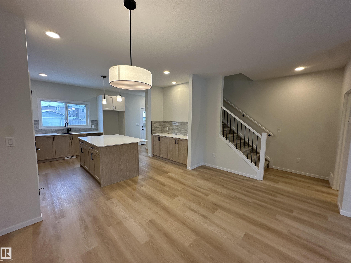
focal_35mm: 14
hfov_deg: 102.1
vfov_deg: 85.7
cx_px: 176
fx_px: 142
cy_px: 132
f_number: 2.2
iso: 125
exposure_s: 1/120
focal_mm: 2.22
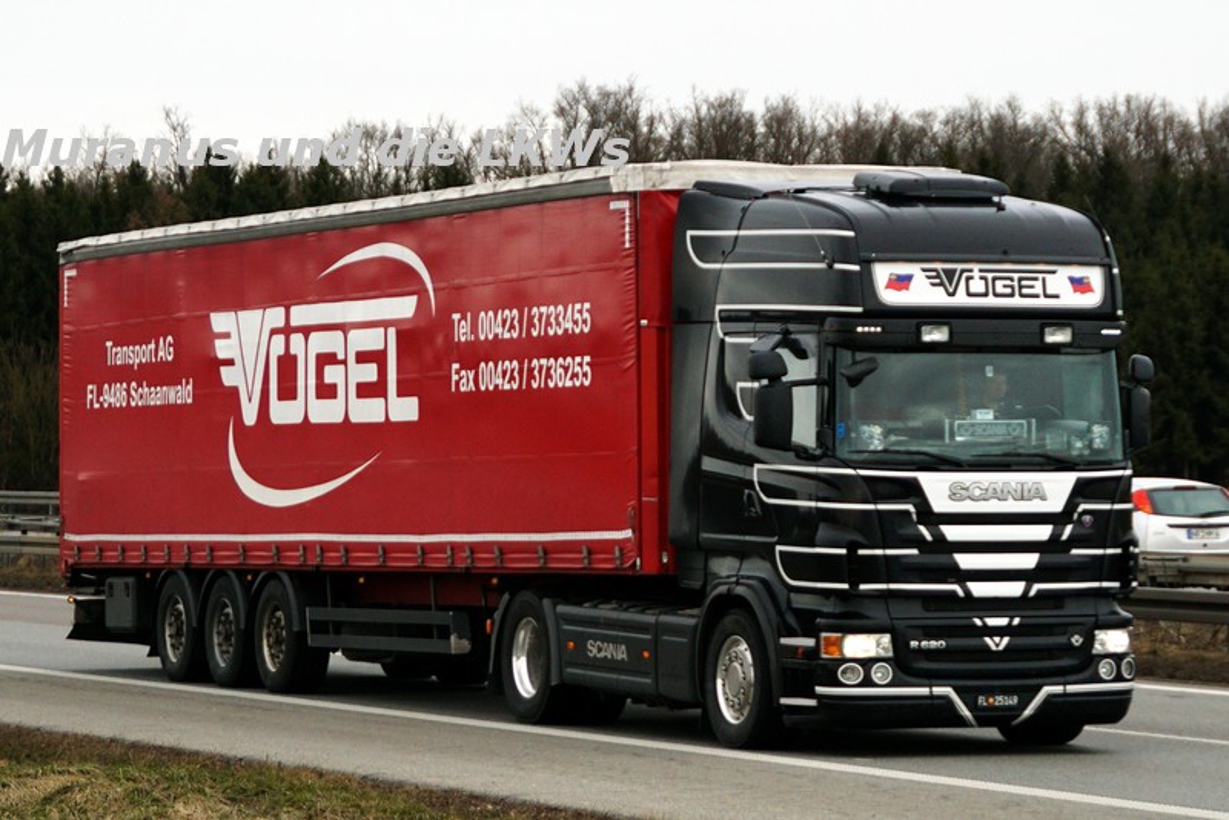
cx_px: 614
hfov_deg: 22.6
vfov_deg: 15.2
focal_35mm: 90
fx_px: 3073
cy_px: 410
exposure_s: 1/1000
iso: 320
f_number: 5
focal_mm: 60
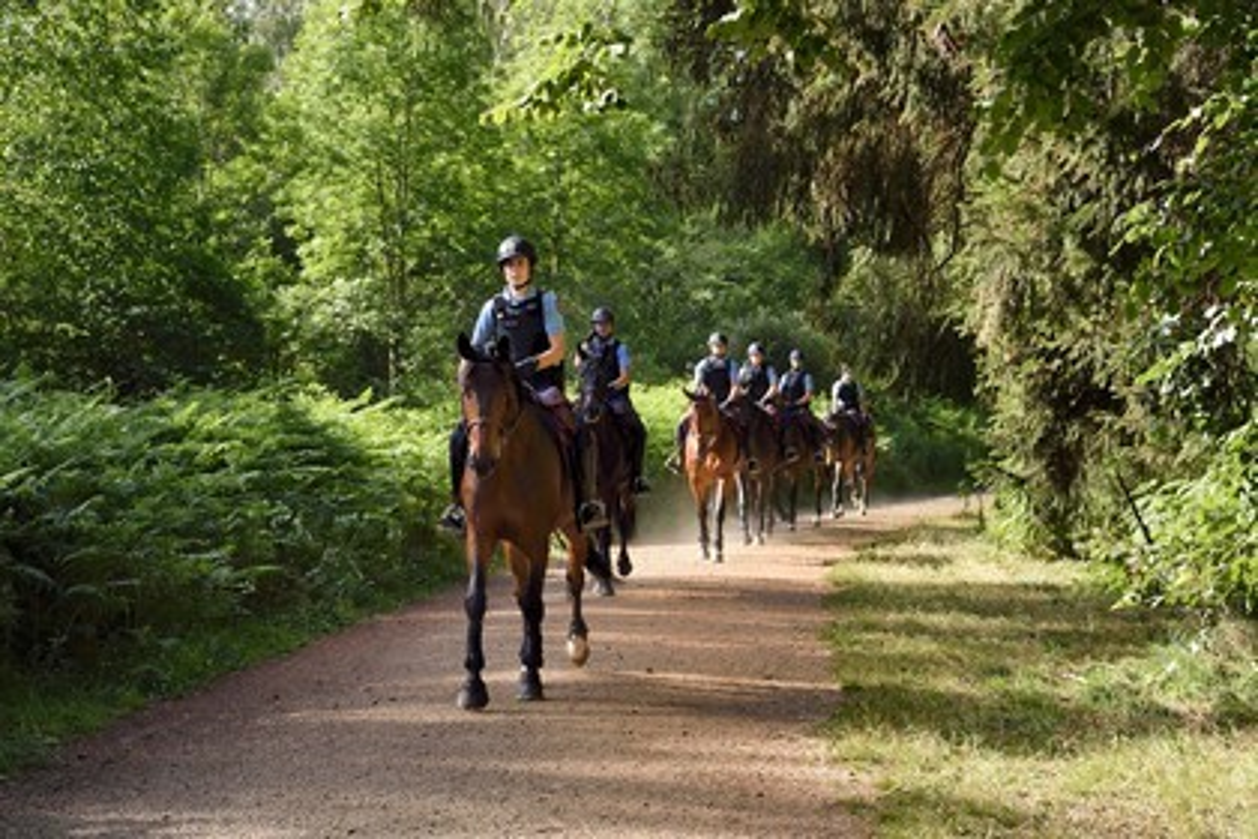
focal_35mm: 70
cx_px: 629
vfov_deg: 19.5
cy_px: 420
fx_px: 2446
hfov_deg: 28.8
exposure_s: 1/500
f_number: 5
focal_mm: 70
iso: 400
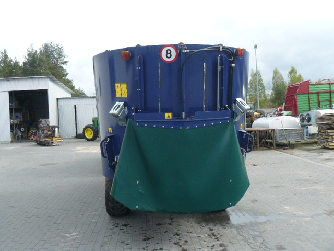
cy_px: 126
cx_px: 167
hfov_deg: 51.4
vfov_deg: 39.7
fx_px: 347
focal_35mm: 36
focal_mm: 6
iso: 100
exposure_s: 1/250
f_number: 4
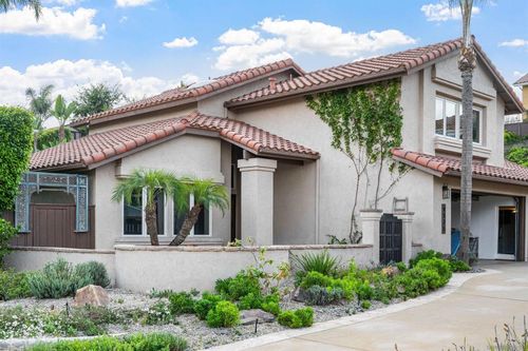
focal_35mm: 40
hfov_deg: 48.5
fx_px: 586
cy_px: 176
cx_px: 264
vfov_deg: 33.4
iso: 250
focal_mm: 40
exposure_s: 1/125
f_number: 8
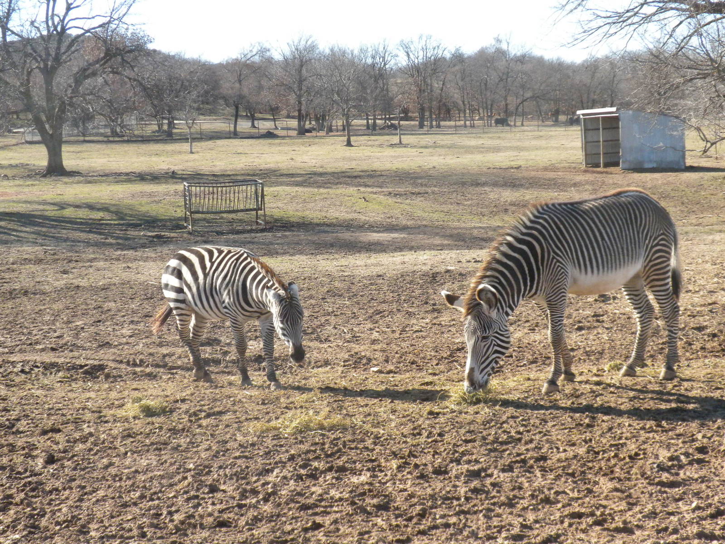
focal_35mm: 60
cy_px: 272
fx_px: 1257
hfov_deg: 32.2
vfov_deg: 24.4
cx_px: 362
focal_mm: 10.7
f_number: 4.7
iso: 217
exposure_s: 1/573
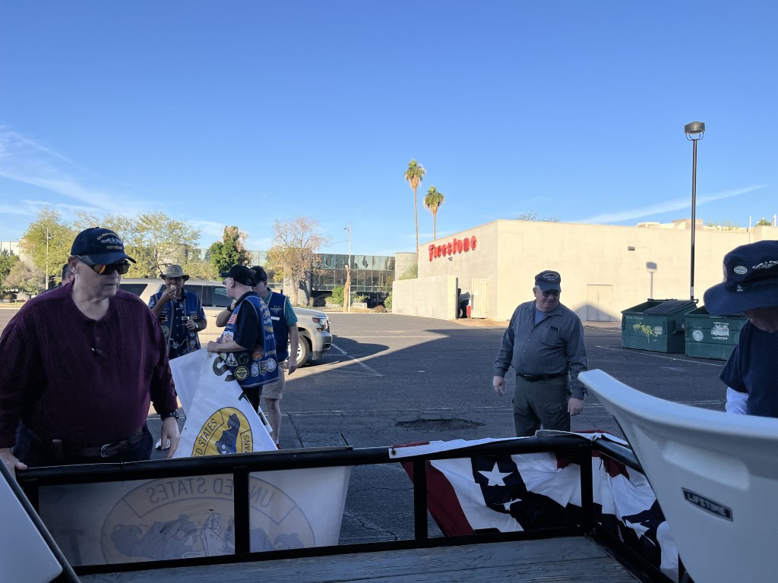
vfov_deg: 53.1
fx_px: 584
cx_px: 389
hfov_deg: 67.3
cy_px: 292
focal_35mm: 26
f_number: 1.6
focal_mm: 5.1
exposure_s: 1/2967
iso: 50
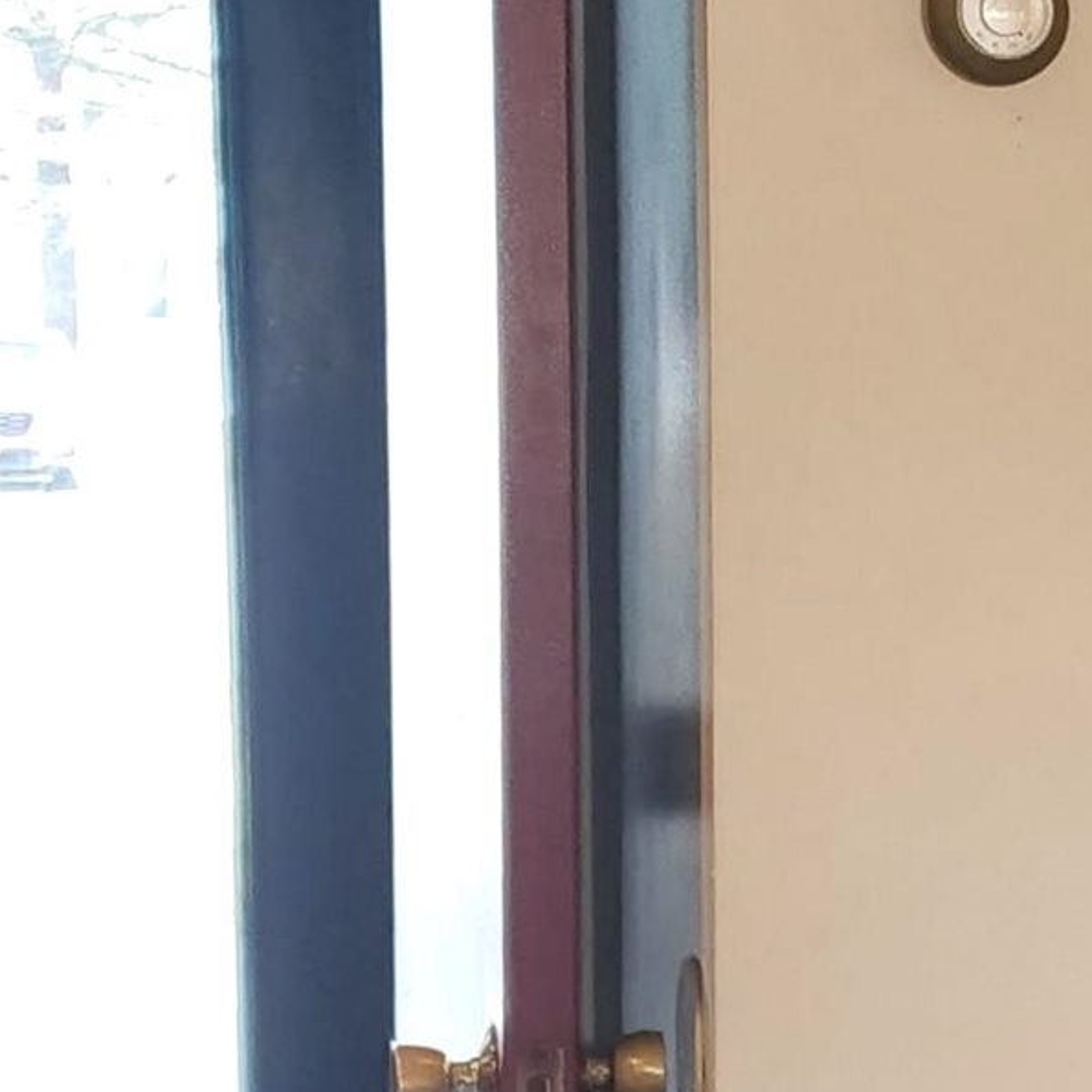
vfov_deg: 16.6
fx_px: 3747
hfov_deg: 15.8
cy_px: 582
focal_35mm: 105
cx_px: 1364
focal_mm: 6.4
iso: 125
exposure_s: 1/60
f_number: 1.8
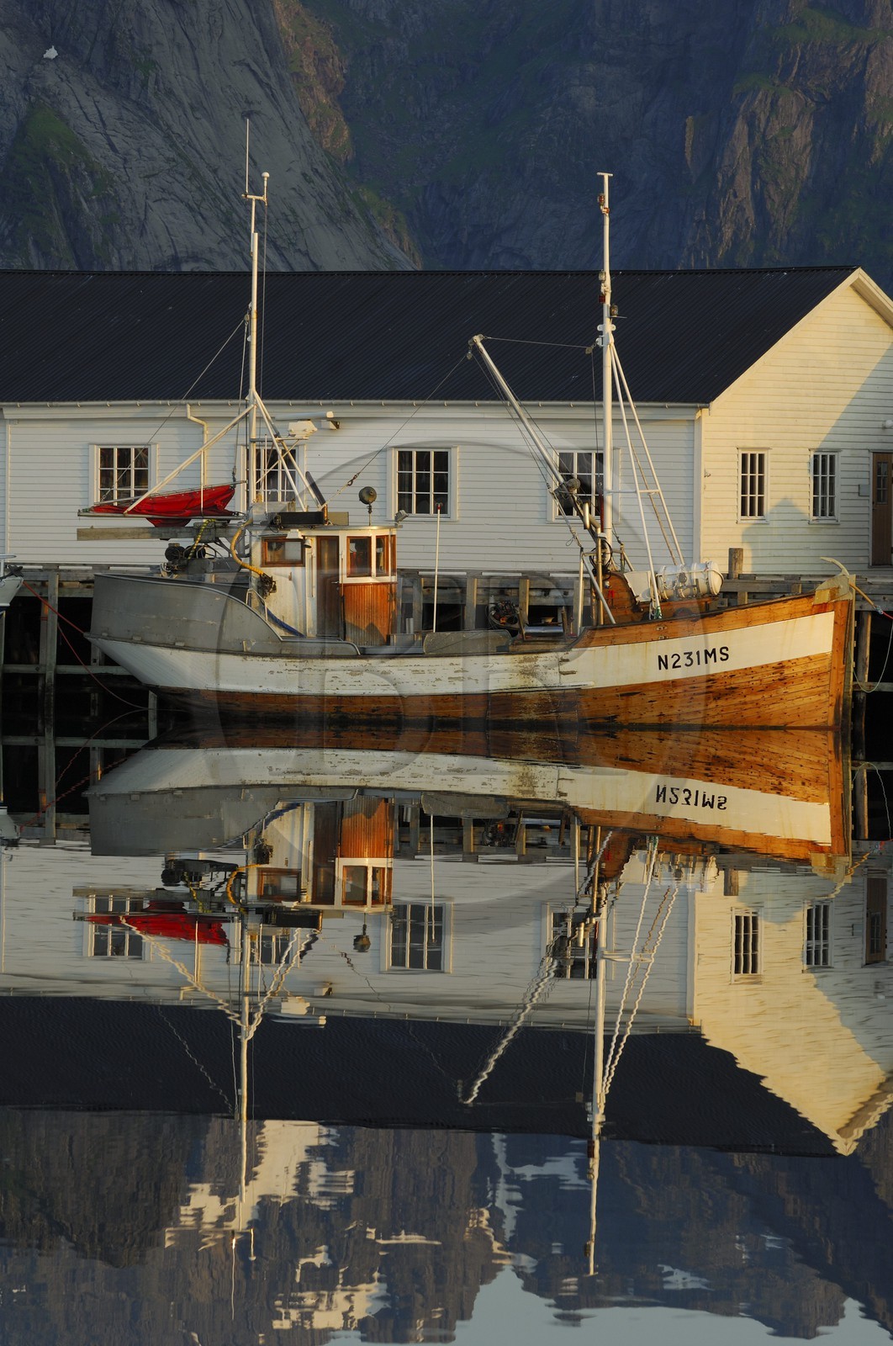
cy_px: 673
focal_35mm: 210
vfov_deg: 9.8
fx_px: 7837
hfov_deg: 6.5
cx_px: 446
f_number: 7.6
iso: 100
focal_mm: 140
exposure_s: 1/80
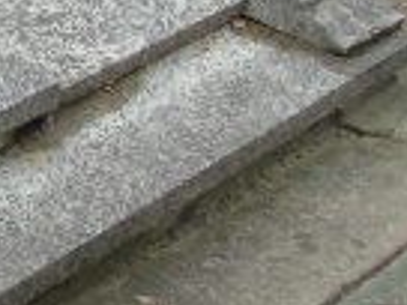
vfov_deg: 12.1
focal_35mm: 118
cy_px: -120
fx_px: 1387
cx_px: -443
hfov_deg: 13.8
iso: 80
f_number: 3.4
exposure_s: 1/125
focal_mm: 4.4
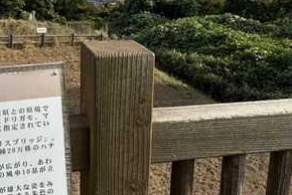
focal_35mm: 49
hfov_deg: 39.2
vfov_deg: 26.9
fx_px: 397
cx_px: 72
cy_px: 36
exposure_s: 1/2193
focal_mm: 5.96
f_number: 1.6
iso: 50
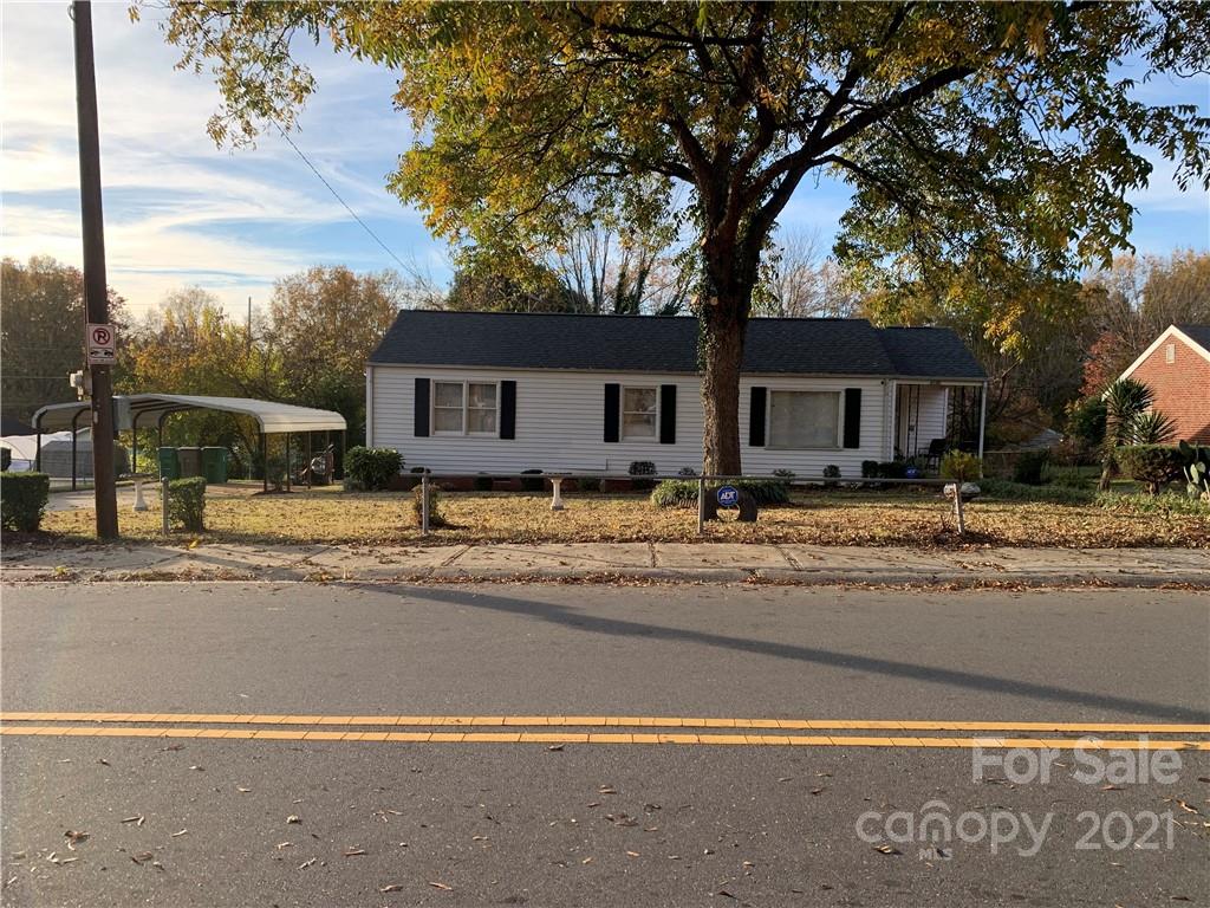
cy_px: 454
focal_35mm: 26
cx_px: 605
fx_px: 909
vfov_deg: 53.1
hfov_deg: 67.3
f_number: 1.8
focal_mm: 4.25
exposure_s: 1/534
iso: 25
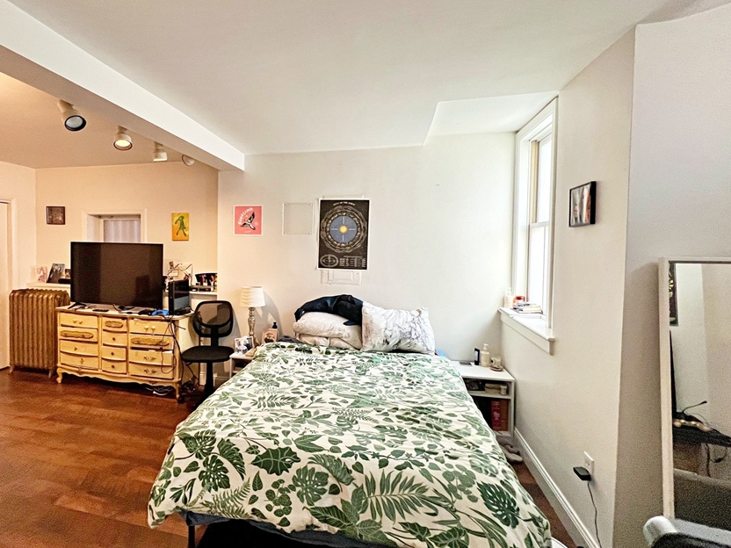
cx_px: 299
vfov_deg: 78.0
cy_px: 259
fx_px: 338
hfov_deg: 93.5
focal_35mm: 16
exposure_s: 1/60
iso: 250
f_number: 1.8
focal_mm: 1.57
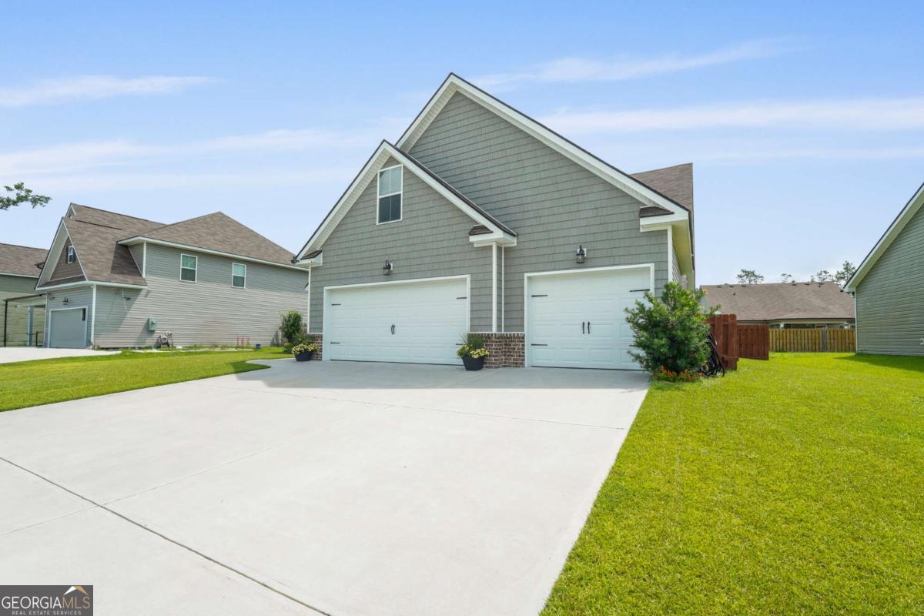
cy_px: 308
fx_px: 411
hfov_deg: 96.7
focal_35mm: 16
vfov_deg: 73.7
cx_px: 462
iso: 320
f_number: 9
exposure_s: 1/250
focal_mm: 16
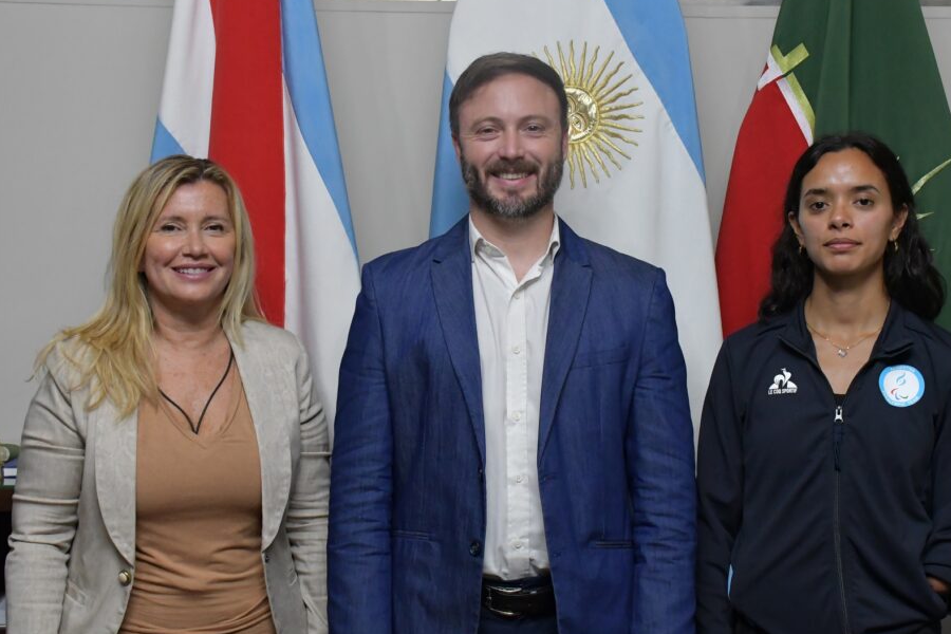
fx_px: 1506
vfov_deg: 23.8
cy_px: 302
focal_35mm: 57
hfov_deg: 35.0
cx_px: 514
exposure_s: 1/100
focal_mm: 30
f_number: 6.3
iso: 4000
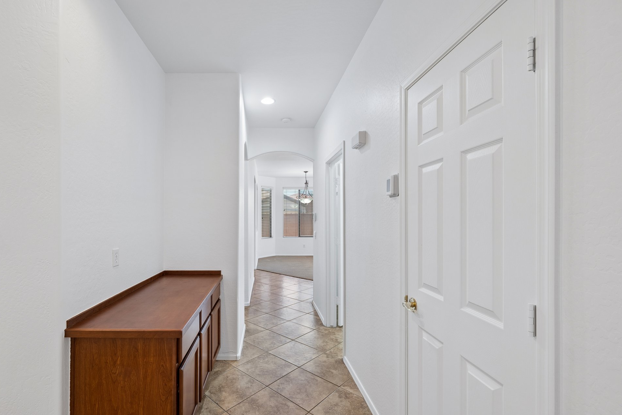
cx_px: 298
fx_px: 259
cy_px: 217
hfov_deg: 100.3
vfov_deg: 77.3
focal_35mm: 15
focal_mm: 14
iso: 400
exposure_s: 1/10
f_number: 8
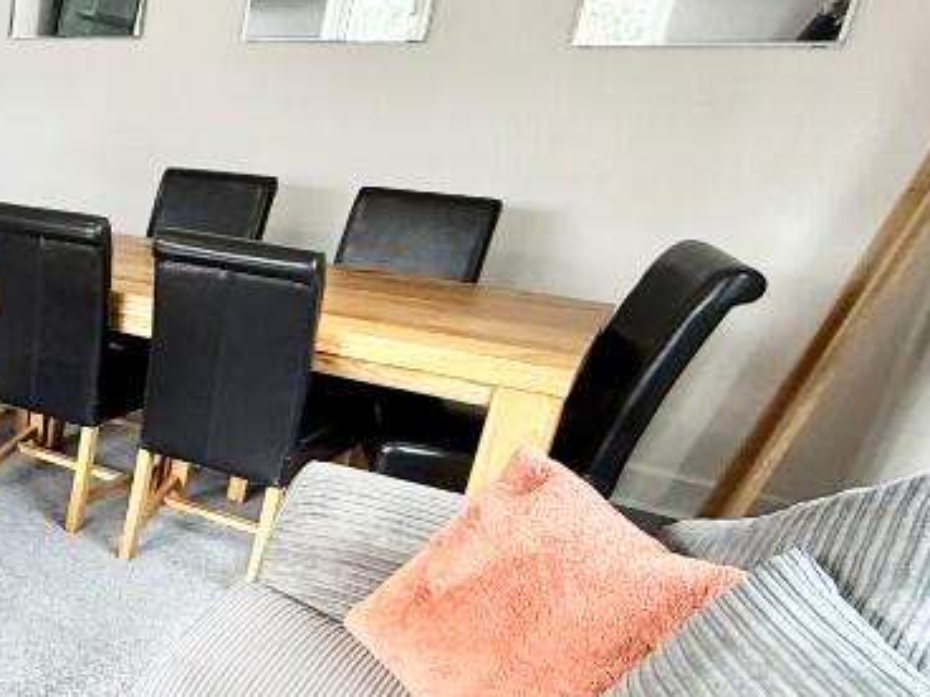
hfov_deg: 33.1
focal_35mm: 39
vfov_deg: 36.8
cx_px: -318
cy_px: 396
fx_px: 1048
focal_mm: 2.22
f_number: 2.2
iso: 125
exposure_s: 1/100
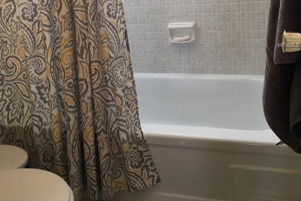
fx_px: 343
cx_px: 149
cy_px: 45
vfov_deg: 31.9
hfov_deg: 47.4
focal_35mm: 41
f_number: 2.2
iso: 25
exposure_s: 1/15
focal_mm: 4.15
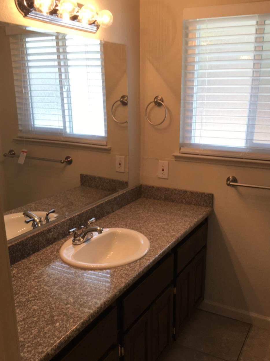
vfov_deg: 52.4
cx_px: 144
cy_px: 212
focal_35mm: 35
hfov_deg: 40.7
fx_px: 364
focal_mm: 4.15
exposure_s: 1/60
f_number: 2.2
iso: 32
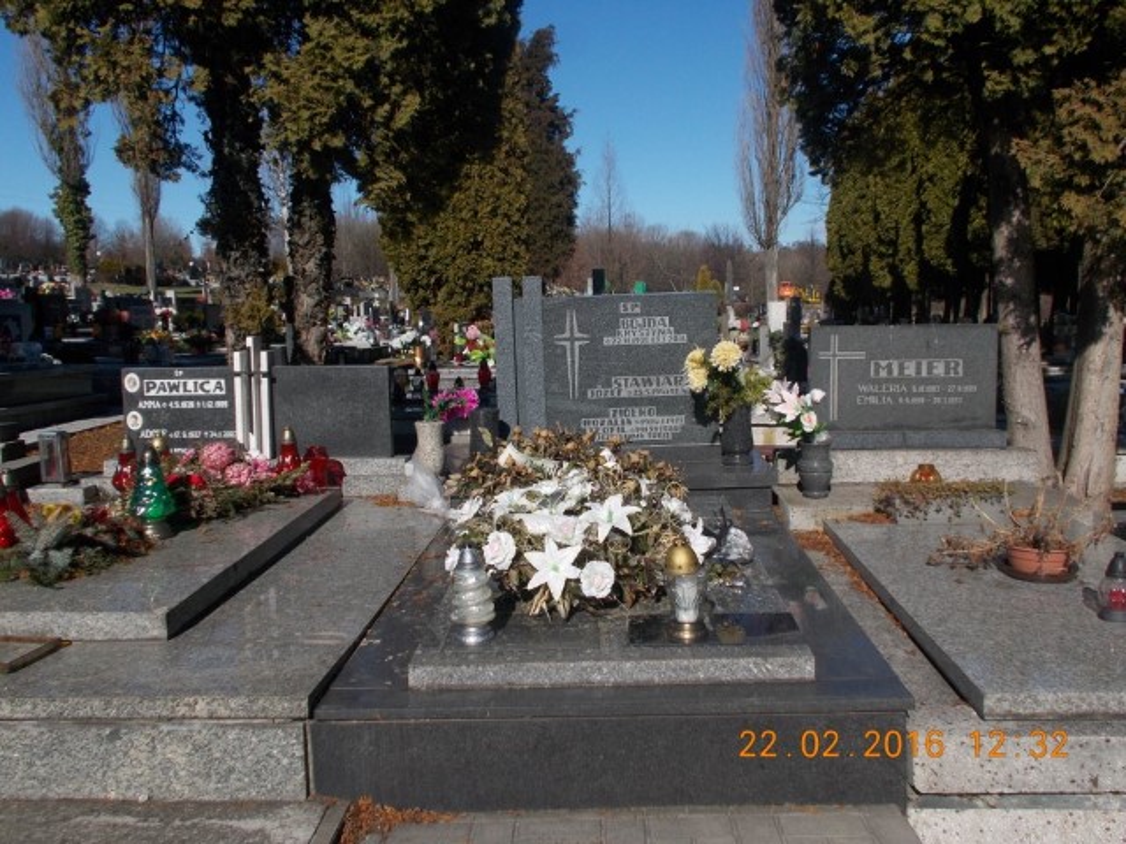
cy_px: 422
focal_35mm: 34
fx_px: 1106
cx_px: 563
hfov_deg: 54.0
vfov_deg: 41.8
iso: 80
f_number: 9.2
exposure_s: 1/200
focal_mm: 6
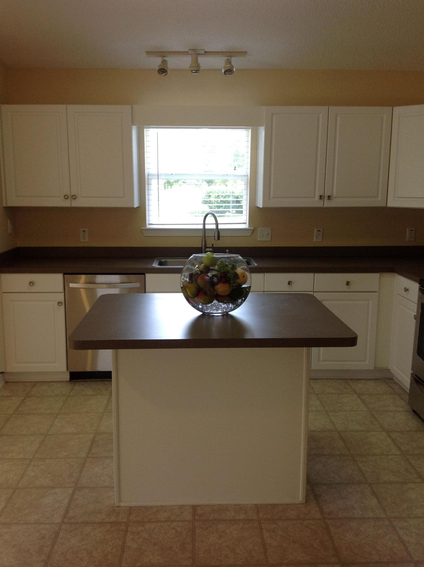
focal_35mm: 35
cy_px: 284
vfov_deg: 52.7
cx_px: 212
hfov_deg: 40.6
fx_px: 573
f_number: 2.4
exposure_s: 1/120
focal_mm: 4.28
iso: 100
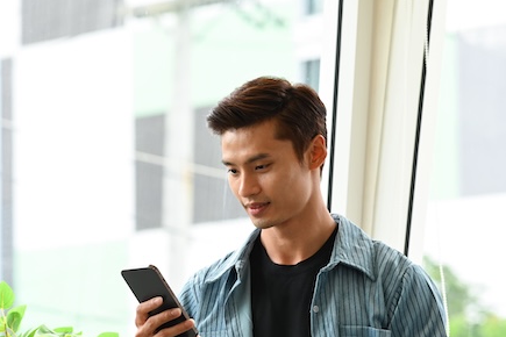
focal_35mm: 193
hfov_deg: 10.6
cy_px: 286
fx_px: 2713
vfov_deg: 7.1
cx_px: 143
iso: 500
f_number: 4
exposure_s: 1/400
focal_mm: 105
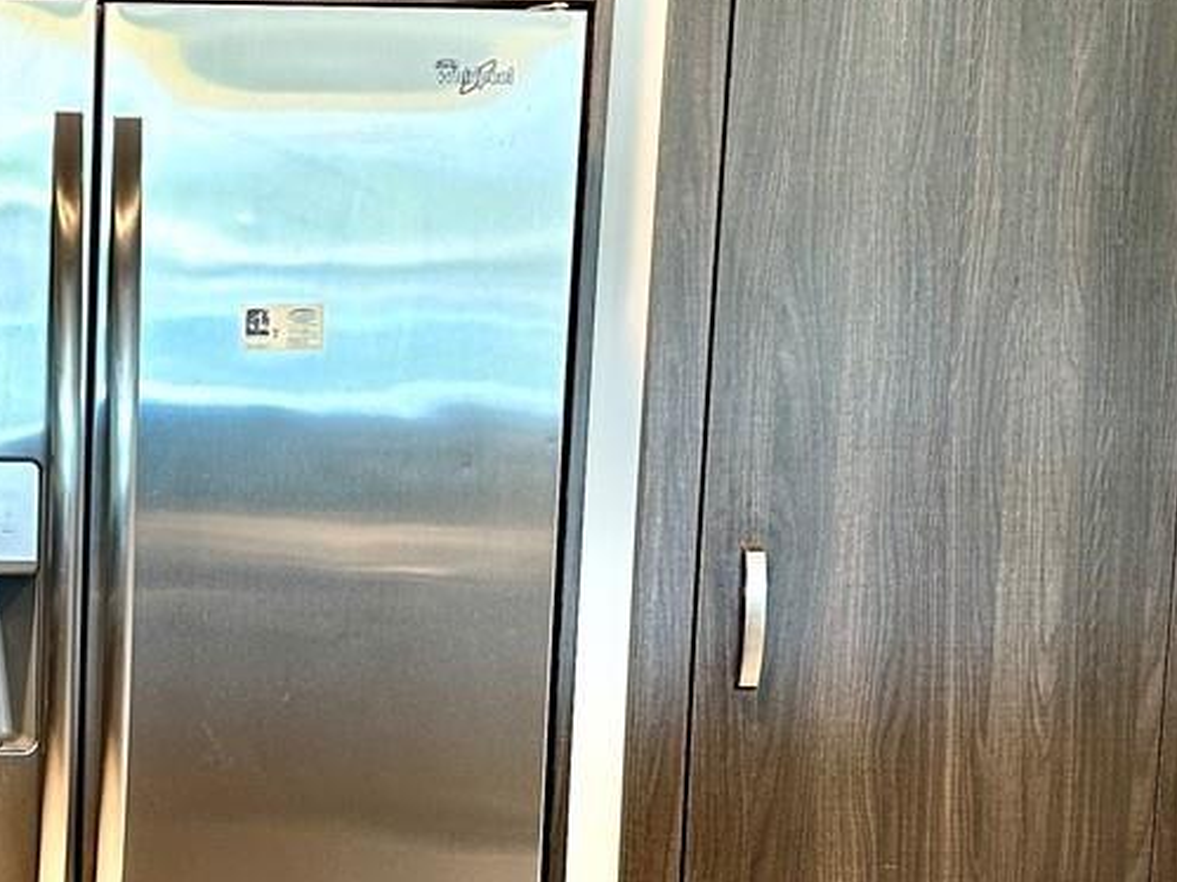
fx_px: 2617
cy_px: 568
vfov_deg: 19.1
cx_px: -54
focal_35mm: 77
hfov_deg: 24.0
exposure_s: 1/60
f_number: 1.78
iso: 160
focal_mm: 6.86
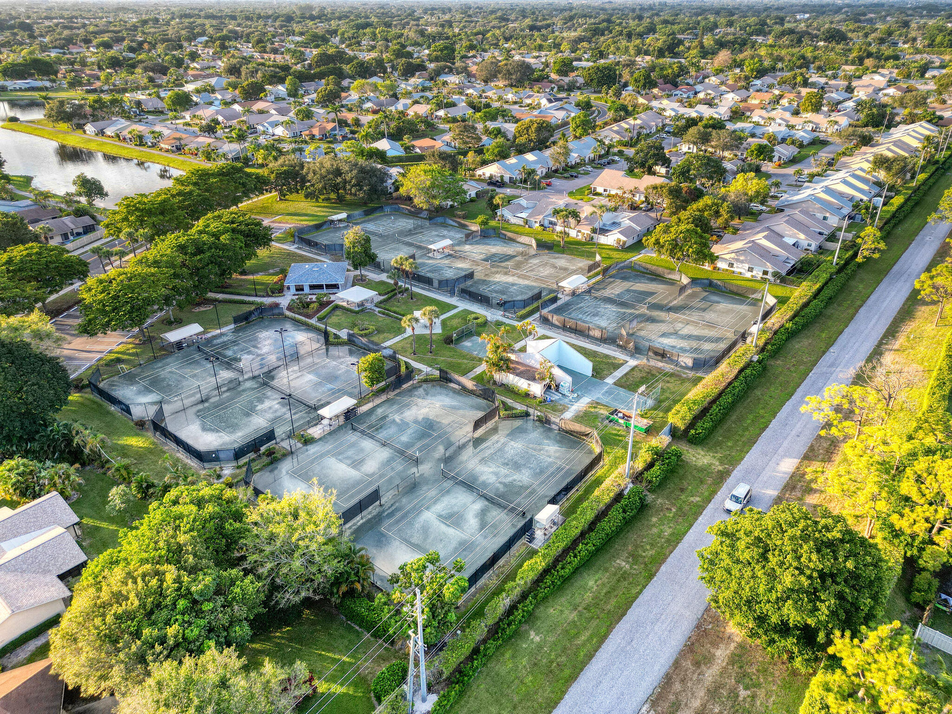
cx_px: 476
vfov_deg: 56.8
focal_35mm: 24
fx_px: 660
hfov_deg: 71.6
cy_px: 357
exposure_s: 1/350
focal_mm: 6.7
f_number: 1.7
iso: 120
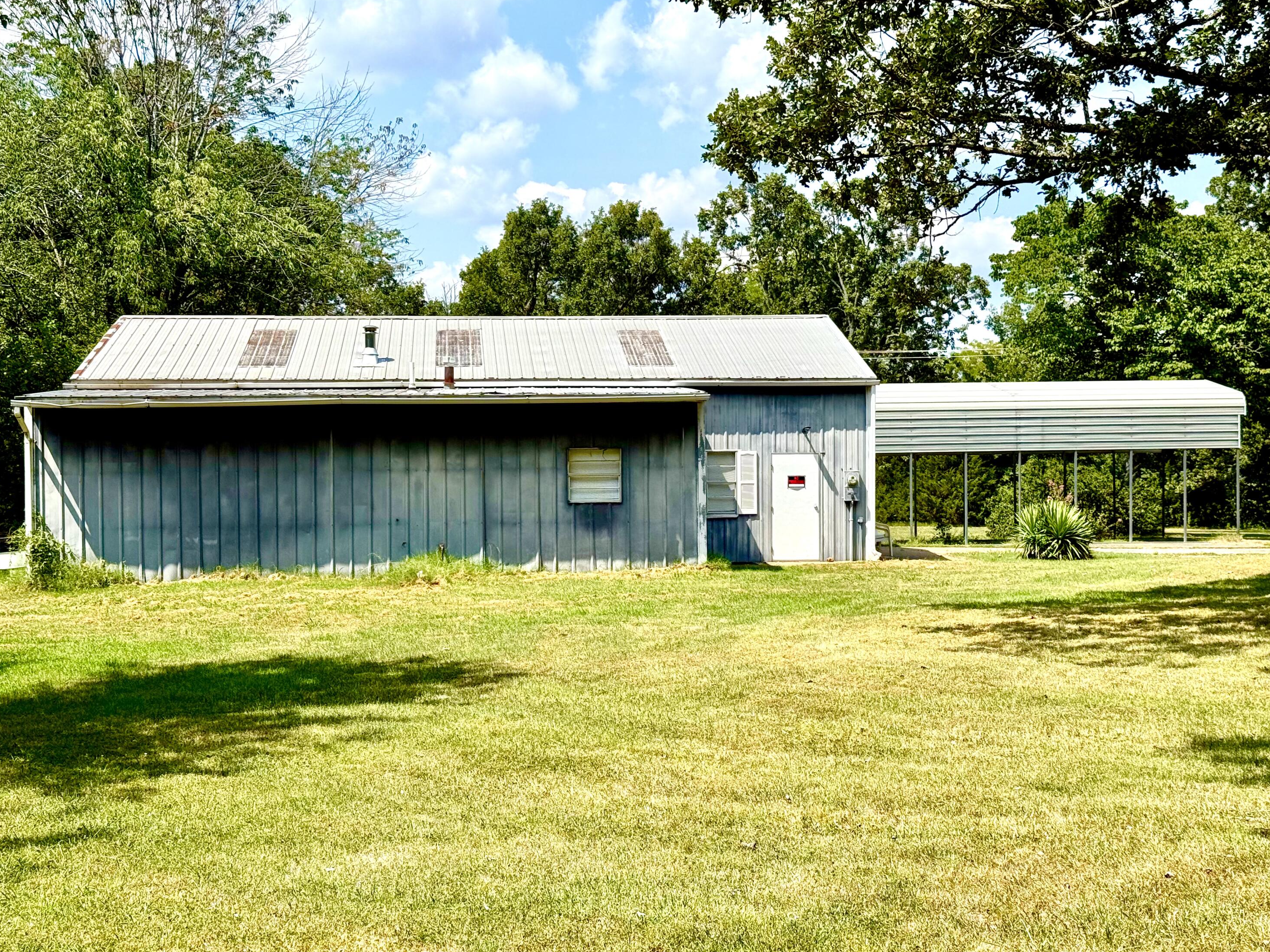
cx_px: 628
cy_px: 480
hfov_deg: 38.9
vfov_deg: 29.7
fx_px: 1798
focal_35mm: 49
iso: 64
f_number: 1.78
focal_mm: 6.76
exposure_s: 1/4878
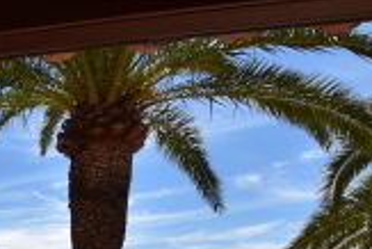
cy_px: 335
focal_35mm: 47
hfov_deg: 32.6
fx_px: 486
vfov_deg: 24.5
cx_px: -98
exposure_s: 1/500
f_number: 11
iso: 400
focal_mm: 10
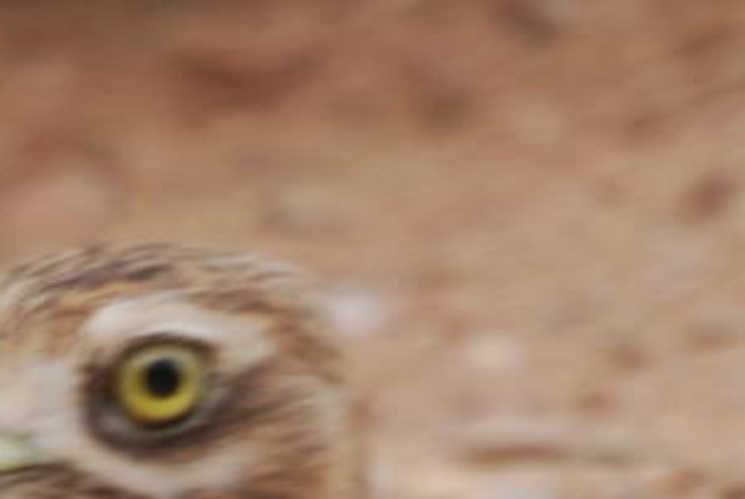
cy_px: 603
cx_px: 202
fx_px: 49303
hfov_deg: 0.9
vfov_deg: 0.6
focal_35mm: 2379
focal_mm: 300
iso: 400
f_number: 5.6
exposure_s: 1/100
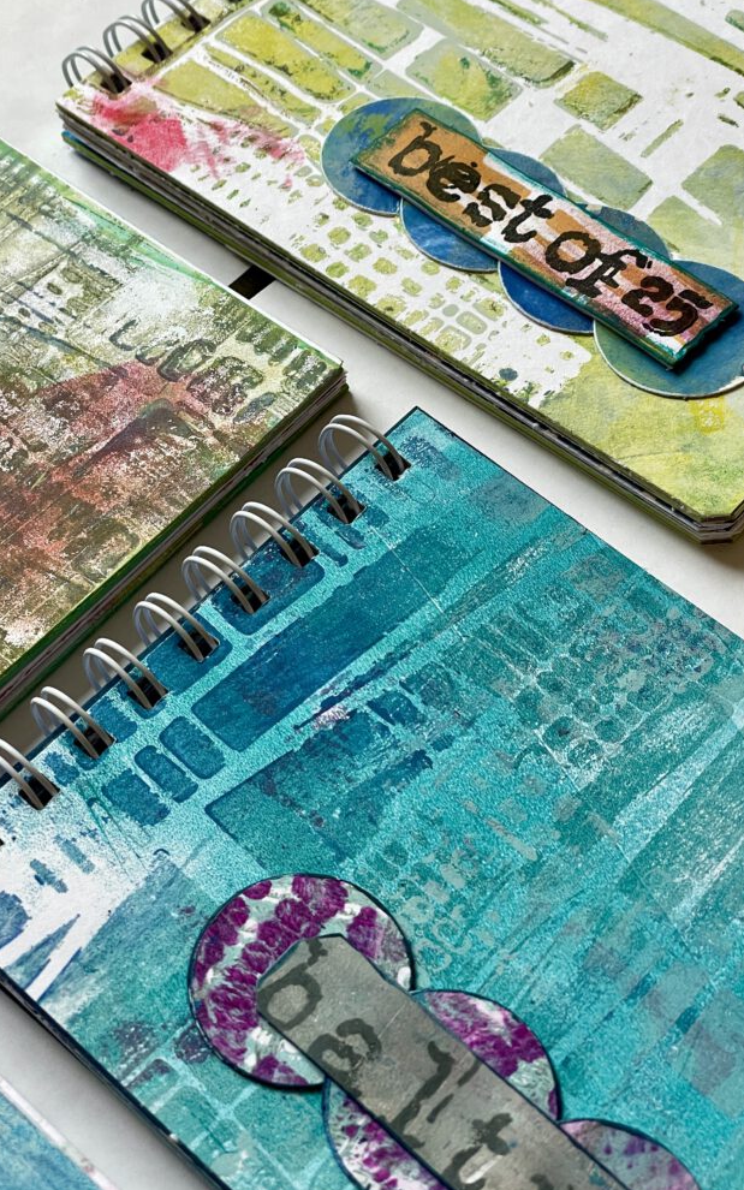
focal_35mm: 57
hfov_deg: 22.8
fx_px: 1849
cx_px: 377
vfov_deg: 35.7
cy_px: 590
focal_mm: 6
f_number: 2
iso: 125
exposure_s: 1/50
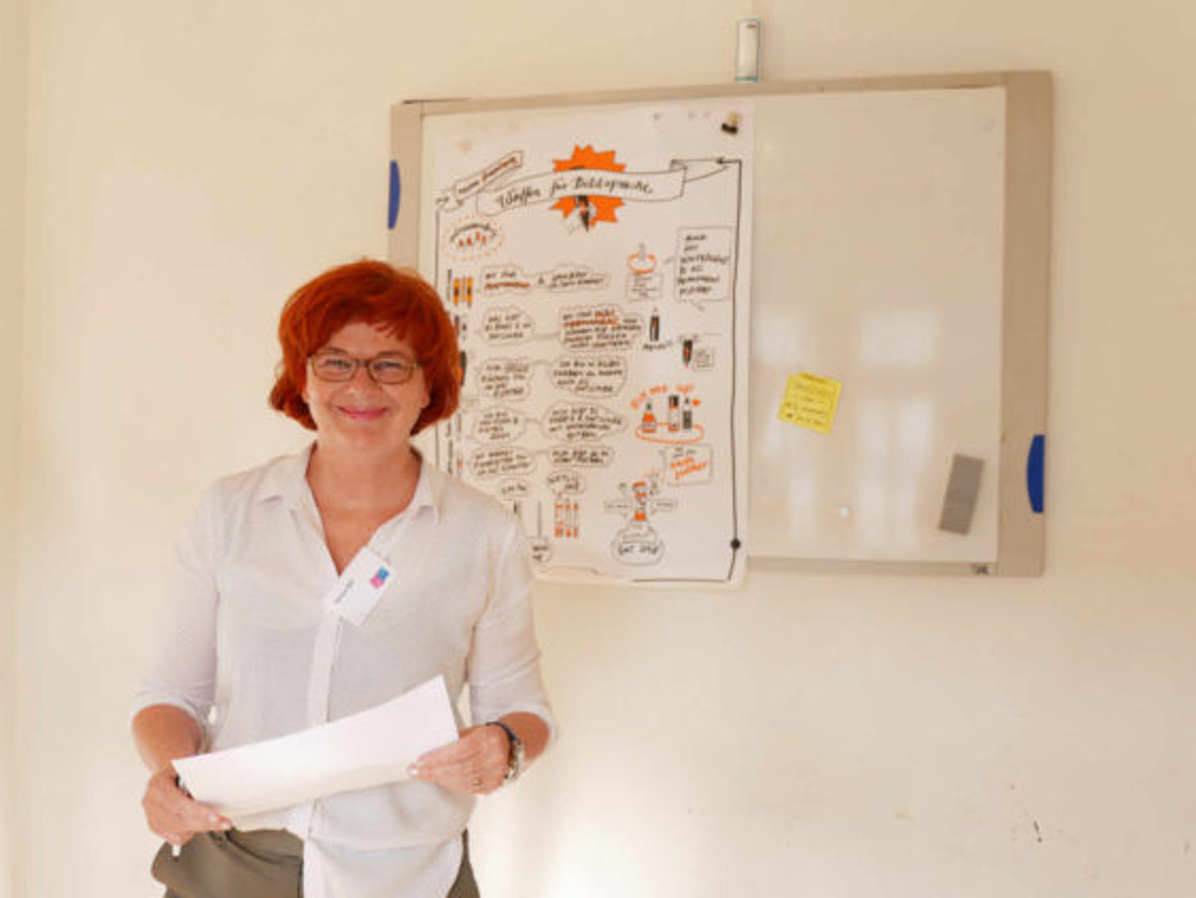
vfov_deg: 29.7
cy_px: 426
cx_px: 578
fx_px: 1694
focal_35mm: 49
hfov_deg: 38.9
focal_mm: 23
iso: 200
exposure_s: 1/80
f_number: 2.8
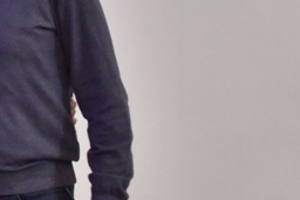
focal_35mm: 208
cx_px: -292
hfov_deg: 9.3
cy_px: 20
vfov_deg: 6.6
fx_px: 1734
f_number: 10
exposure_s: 1/30
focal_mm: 52
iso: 6400
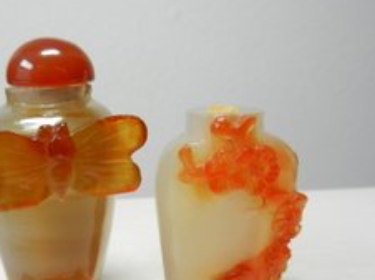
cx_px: 127
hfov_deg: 48.3
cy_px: 193
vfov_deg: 37.1
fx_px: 411
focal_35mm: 38
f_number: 3.5
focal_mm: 4.5
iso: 640
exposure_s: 1/125
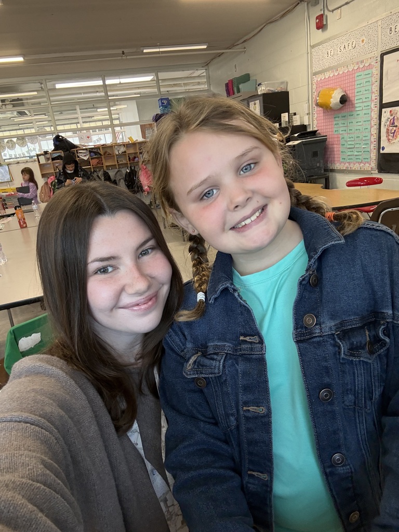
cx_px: 200
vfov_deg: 73.9
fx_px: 353
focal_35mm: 23
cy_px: 266
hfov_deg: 58.9
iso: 125
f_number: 1.9
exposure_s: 1/60
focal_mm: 2.69
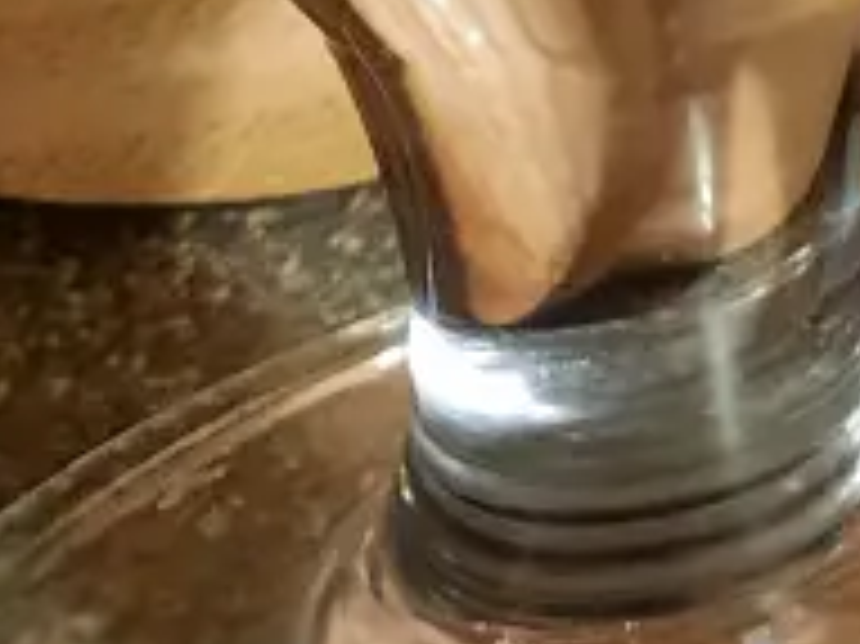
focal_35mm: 134
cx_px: 1670
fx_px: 3327
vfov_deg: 8.6
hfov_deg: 13.0
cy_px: -1486
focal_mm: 4.6
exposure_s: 1/24
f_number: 2
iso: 320
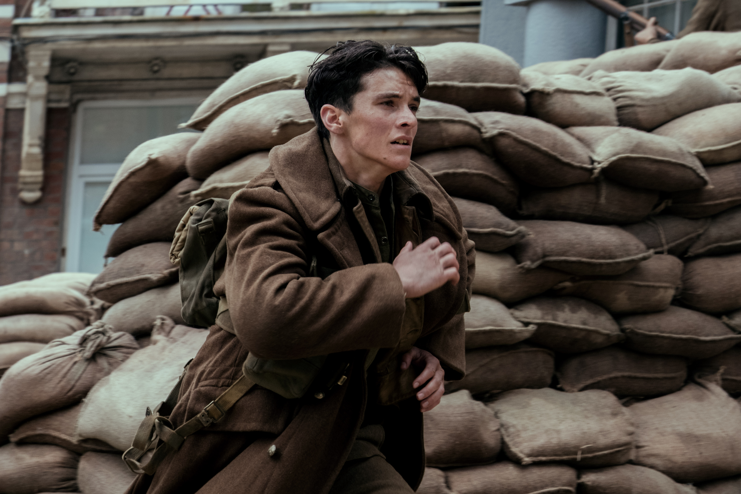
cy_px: 247
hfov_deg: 13.2
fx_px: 3211
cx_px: 370
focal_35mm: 156
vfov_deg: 8.8
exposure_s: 1/400
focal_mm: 104.2
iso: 1600
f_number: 9
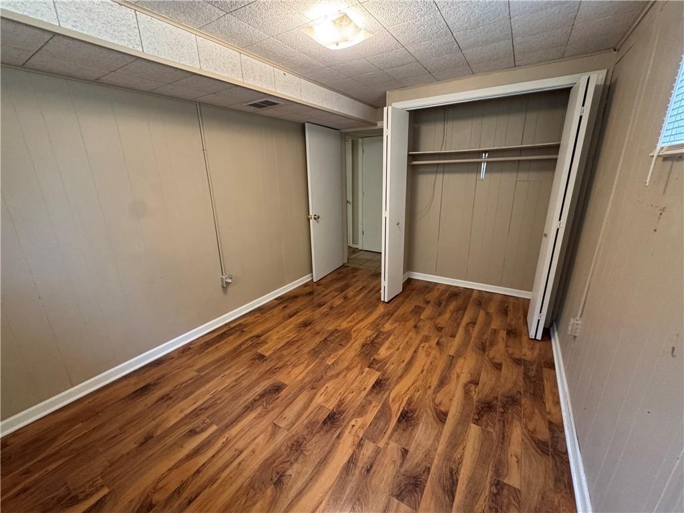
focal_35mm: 14
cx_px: 342
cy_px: 256
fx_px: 277
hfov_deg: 102.1
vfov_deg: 85.7
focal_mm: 2.22
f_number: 2.2
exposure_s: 1/60
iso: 500
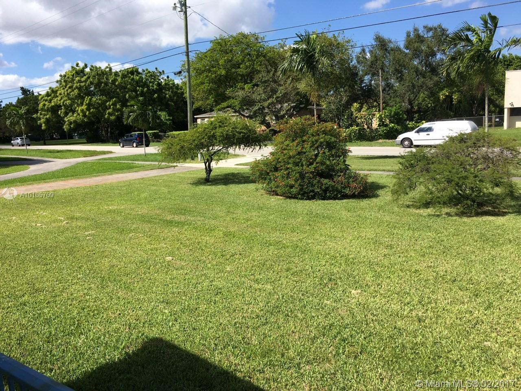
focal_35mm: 29
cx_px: 260
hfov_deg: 61.7
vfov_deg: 48.2
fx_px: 436
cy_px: 196
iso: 25
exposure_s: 1/1326
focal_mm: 4.15
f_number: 2.2
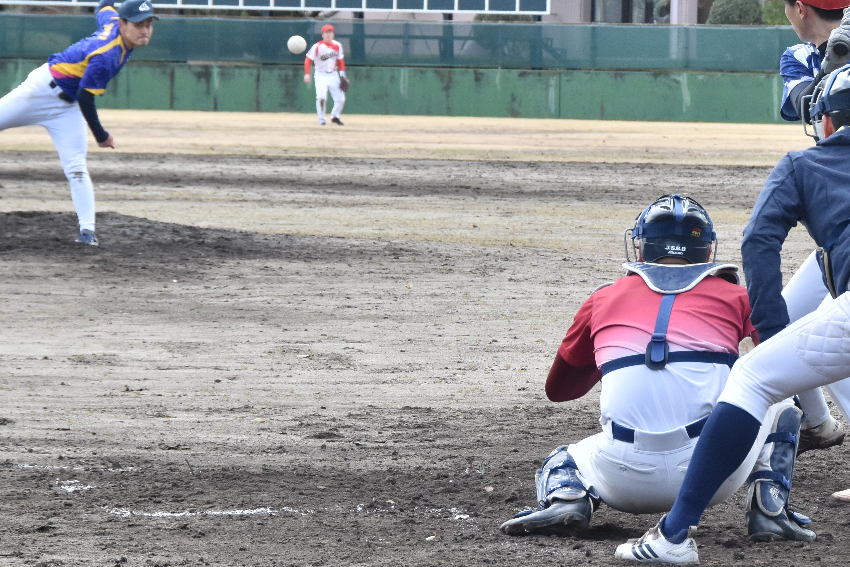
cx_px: 649
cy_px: 127
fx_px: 6162
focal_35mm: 261
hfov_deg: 7.9
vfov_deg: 5.3
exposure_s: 1/800
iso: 800
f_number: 8
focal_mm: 90
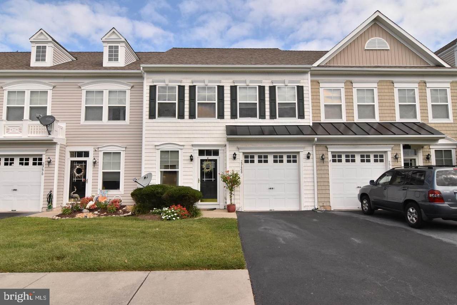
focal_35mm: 22
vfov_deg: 56.2
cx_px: 228
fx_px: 286
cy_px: 152
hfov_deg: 77.3
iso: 1000
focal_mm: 15
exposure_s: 1/800
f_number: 14
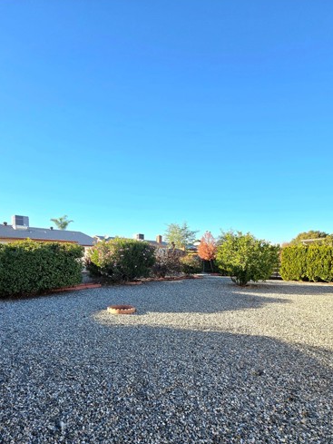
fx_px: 218
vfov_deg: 88.9
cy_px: 281
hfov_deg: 73.8
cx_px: 131
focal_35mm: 17
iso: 25
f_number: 2.2
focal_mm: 1.7
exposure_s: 1/435
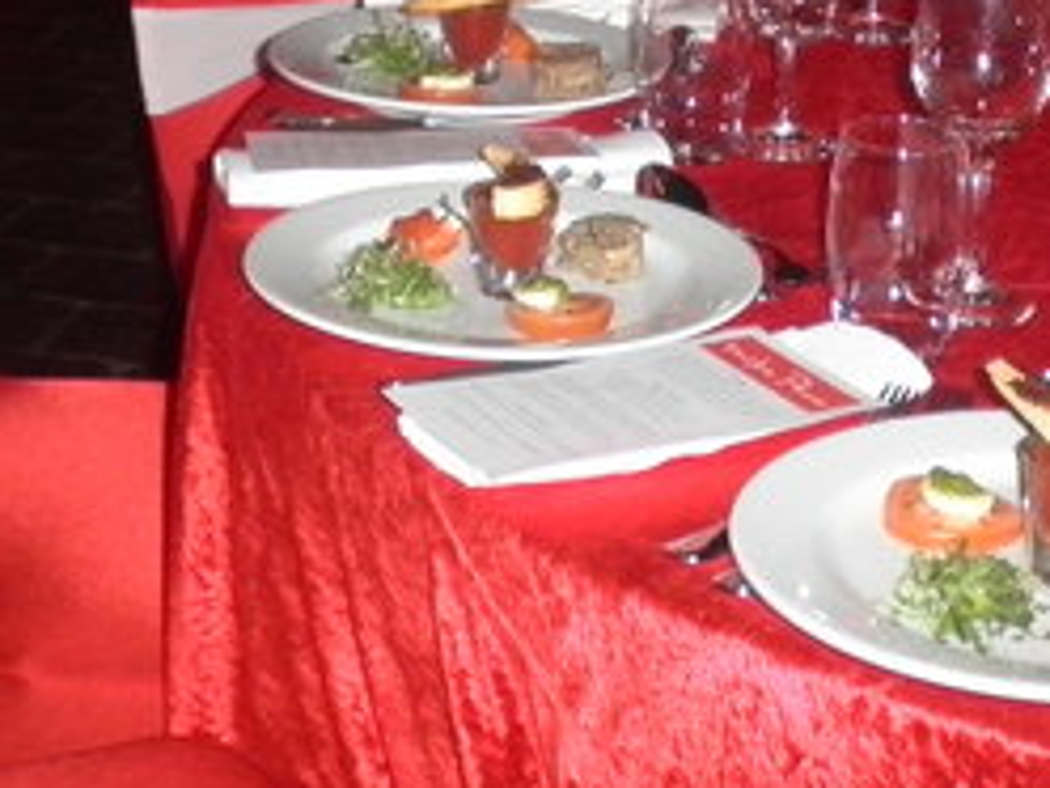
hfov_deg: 23.3
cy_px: -258
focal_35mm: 84
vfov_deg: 16.5
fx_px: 2548
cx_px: 605
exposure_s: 1/30
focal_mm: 4.7
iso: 200
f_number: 2.6
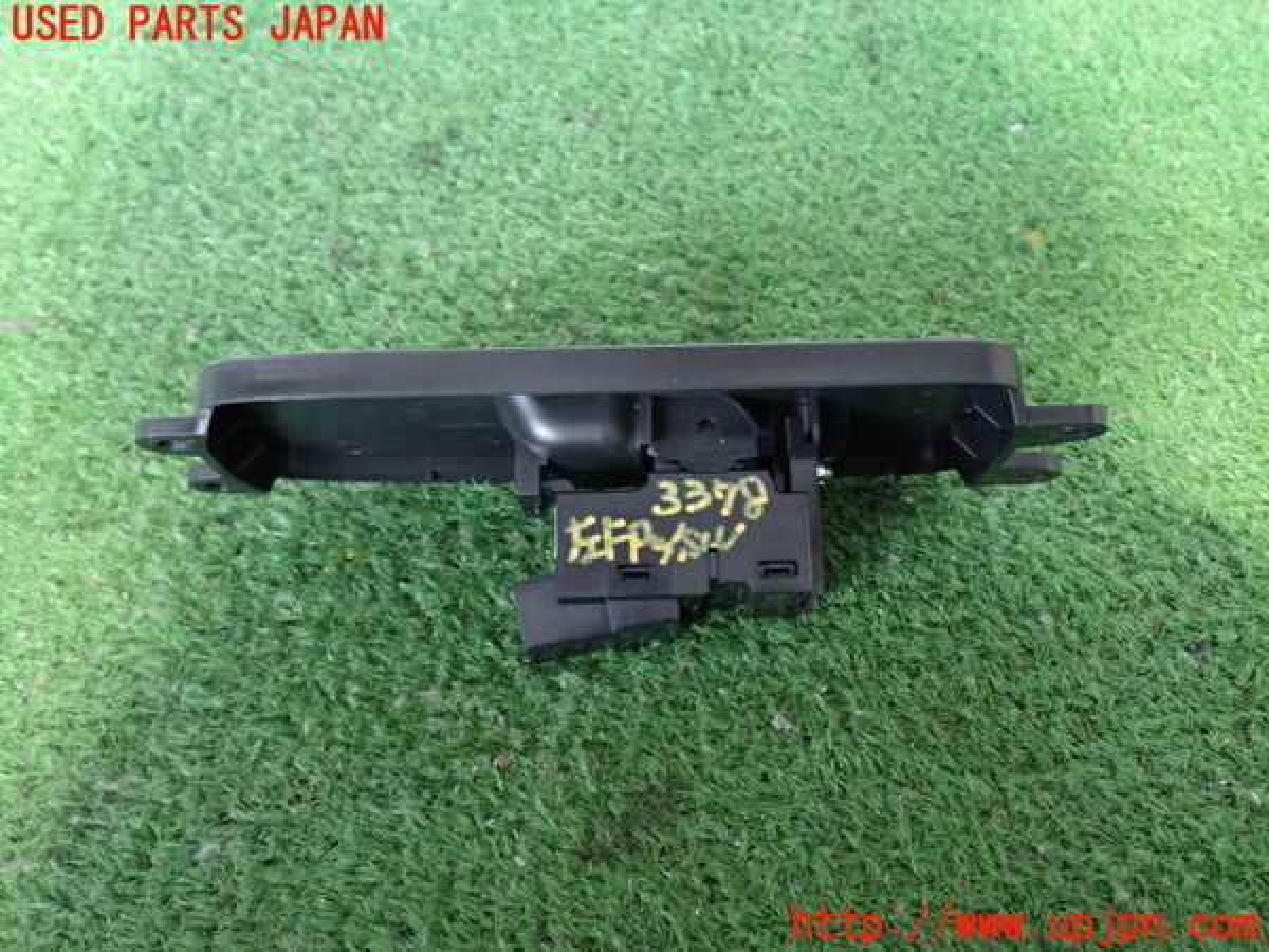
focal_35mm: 38
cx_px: 634
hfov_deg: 49.0
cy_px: 476
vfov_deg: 37.7
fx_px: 1393
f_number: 2.7
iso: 800
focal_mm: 6.83
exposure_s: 1/15
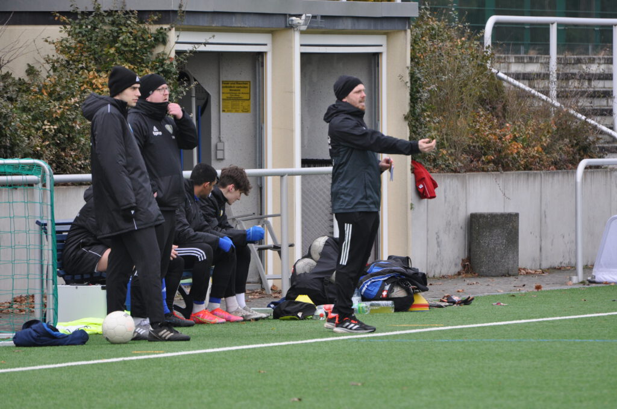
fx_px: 6162
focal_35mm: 360
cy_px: 204
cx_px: 308
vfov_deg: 3.8
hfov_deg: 5.7
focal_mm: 240
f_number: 5.3
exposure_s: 1/200
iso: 400
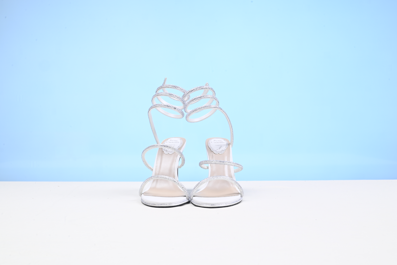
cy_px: 132
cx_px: 198
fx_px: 441
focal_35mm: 40
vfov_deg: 33.4
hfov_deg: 48.4
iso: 100
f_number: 16
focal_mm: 40
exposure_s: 1/2
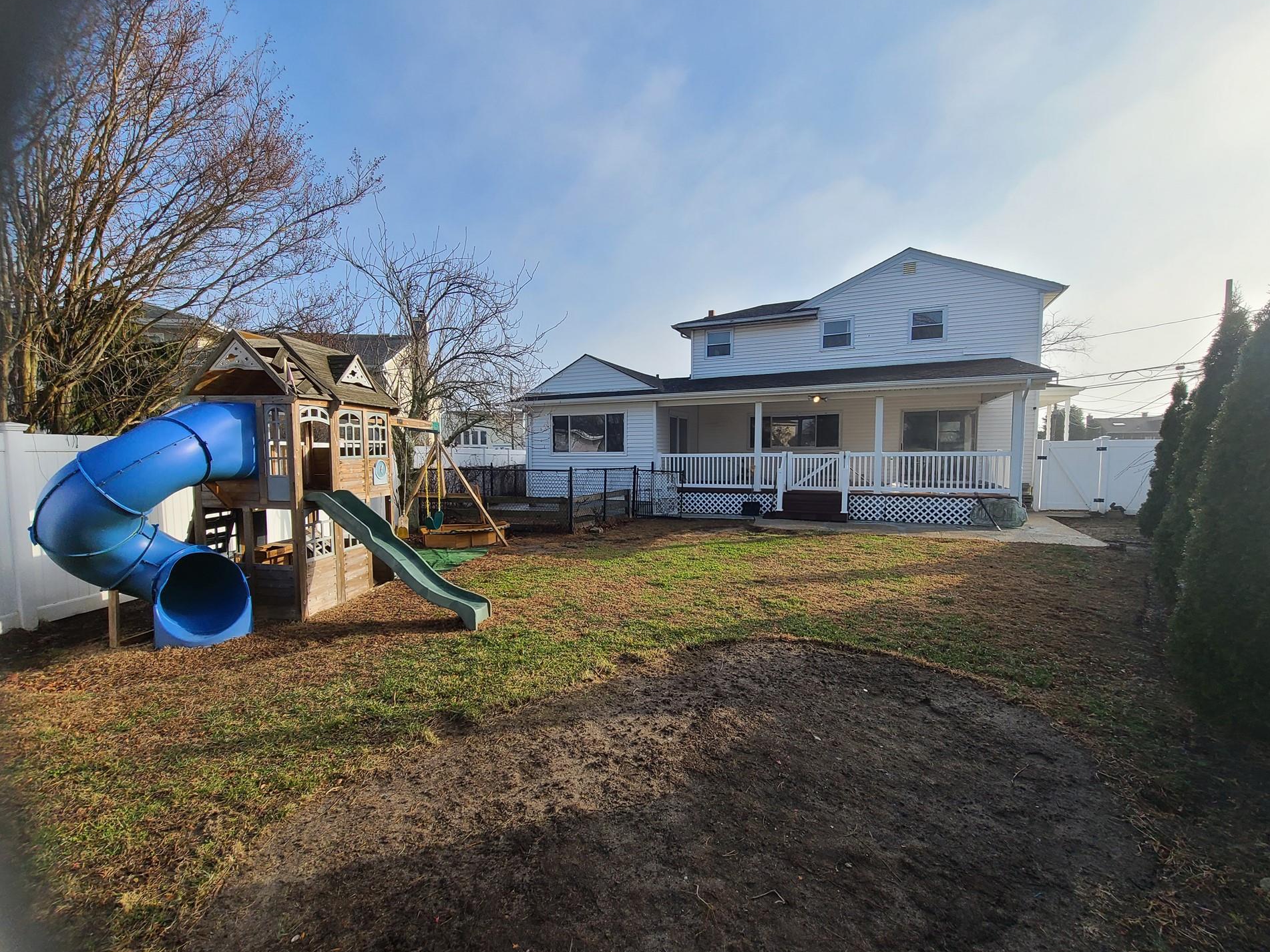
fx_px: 514
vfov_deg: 85.6
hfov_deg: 102.1
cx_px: 620
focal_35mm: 14
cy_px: 492
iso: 50
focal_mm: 2.2
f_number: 2.2
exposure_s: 1/1228
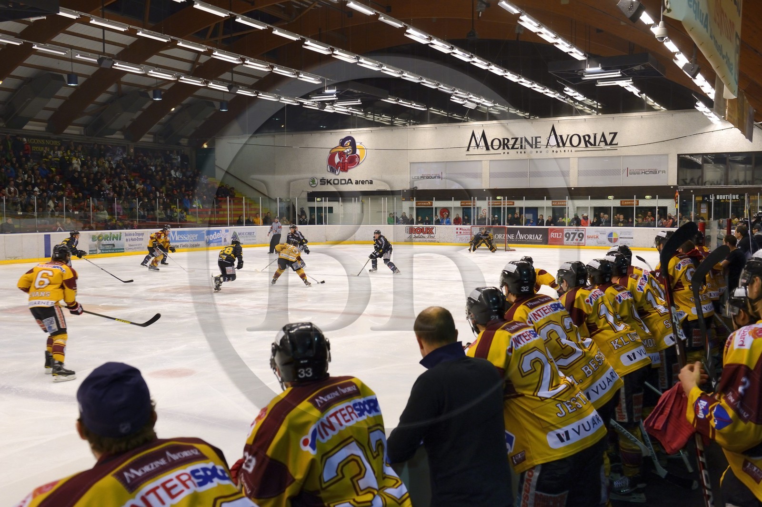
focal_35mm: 36
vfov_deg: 36.8
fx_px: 761
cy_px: 254
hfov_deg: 53.2
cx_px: 381
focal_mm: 36
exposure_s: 1/200
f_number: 5.6
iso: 1600
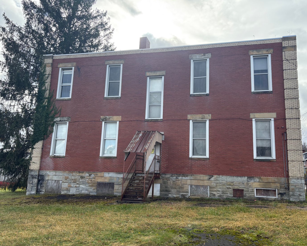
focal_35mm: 28
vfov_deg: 51.5
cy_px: 125
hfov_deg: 62.1
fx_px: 254
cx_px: 168
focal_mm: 5.96
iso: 50
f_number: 1.6
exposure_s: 1/1484
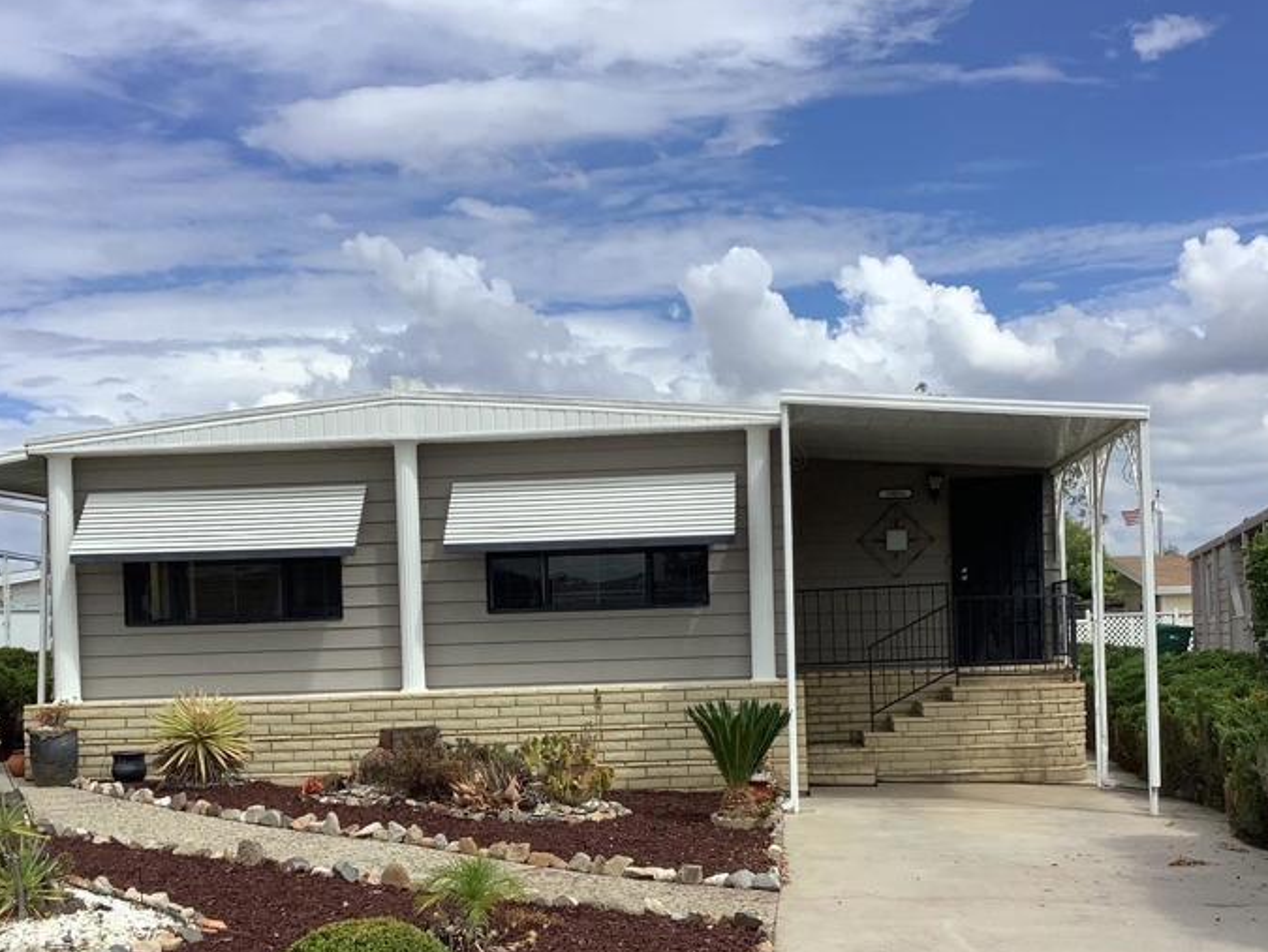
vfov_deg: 30.7
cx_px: 654
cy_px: 640
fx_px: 1723
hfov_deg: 40.4
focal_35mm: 47
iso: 25
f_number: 2.4
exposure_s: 1/2203
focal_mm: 3.3
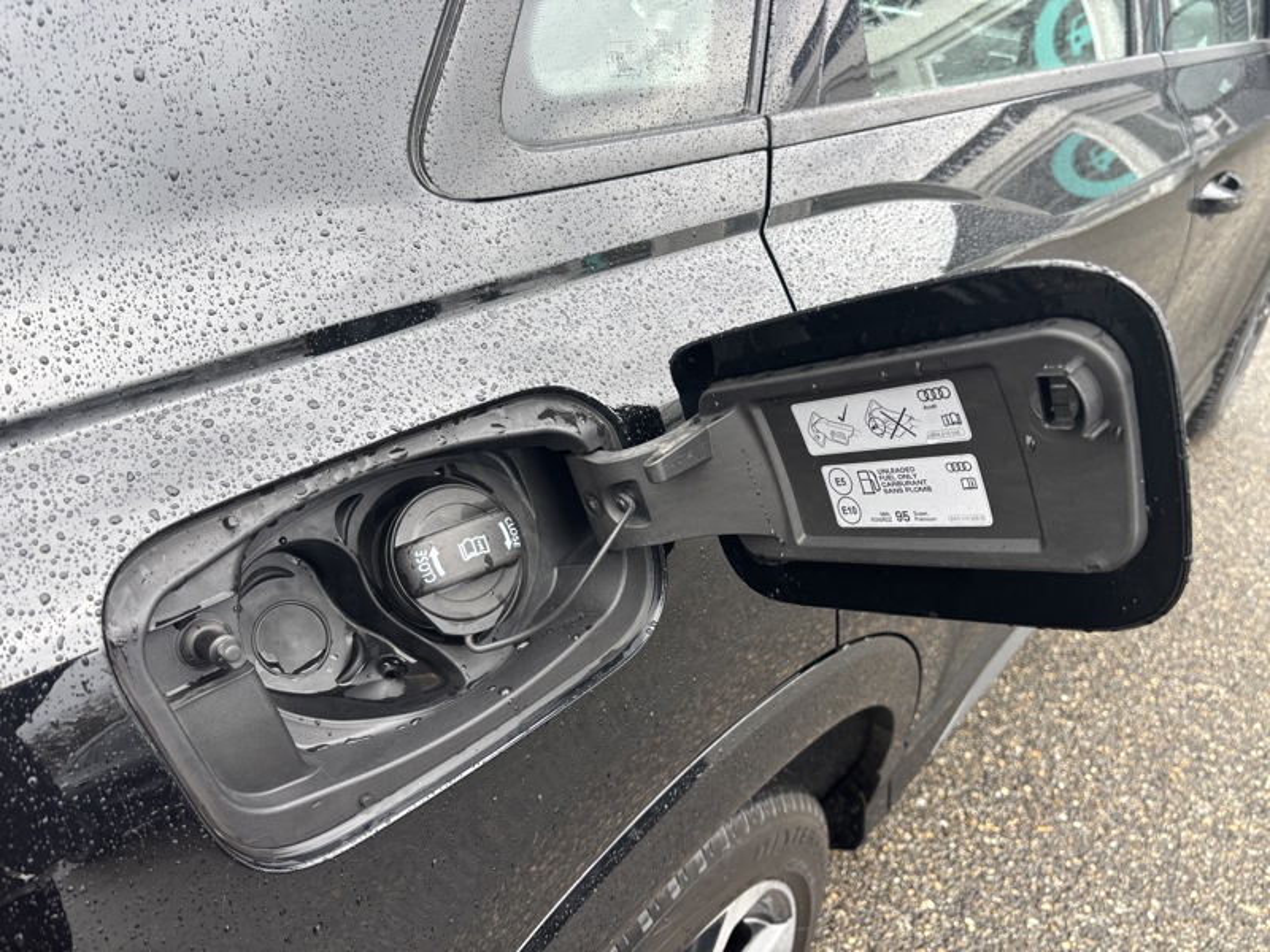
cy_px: 476
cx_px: 635
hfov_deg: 67.3
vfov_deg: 53.1
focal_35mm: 26
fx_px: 954
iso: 100
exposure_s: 1/121
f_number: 1.6
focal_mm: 5.96
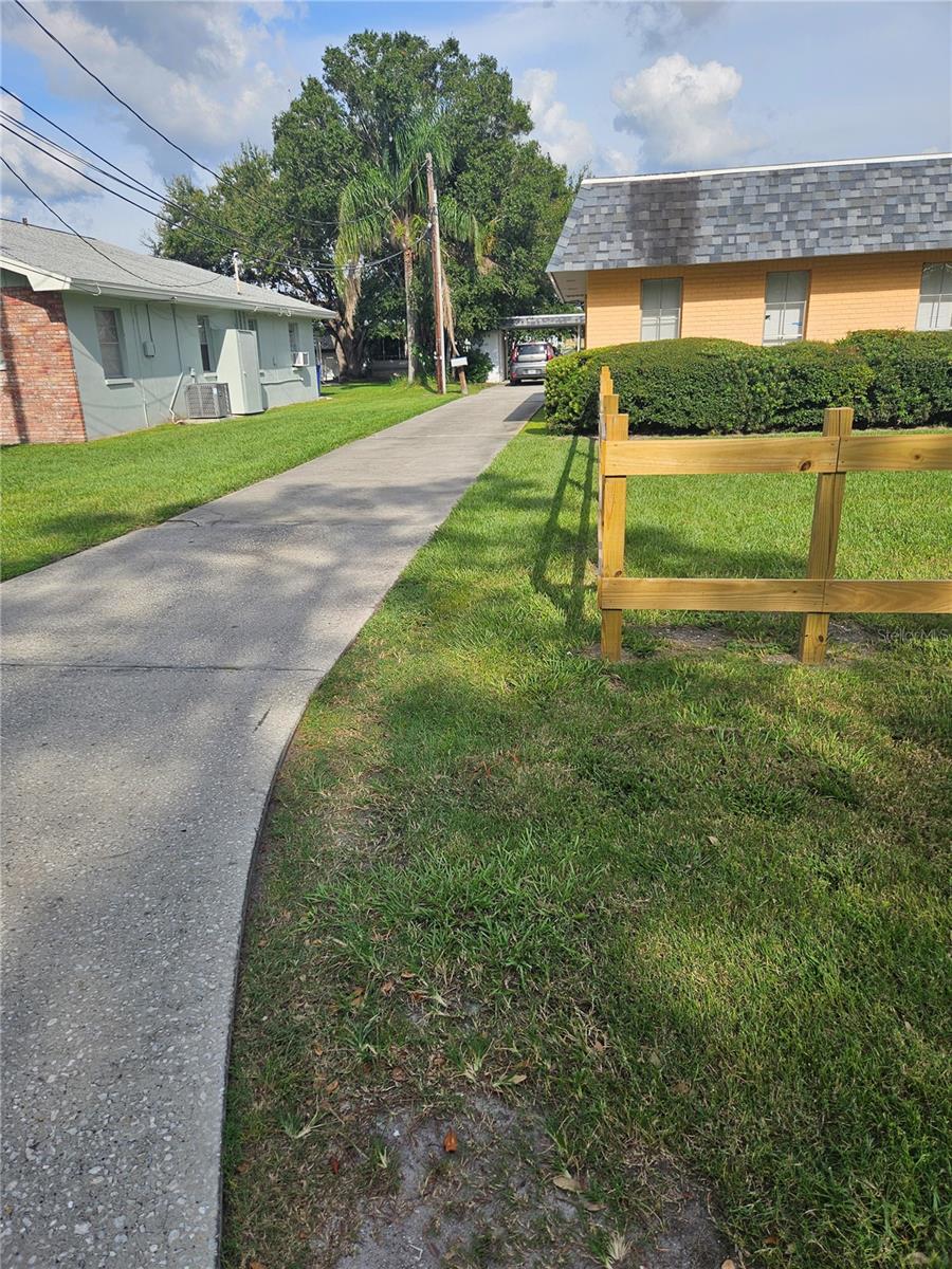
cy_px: 634
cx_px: 476
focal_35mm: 23
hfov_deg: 58.9
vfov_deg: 73.9
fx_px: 843
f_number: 1.8
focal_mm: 5.4
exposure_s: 1/1780
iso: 25
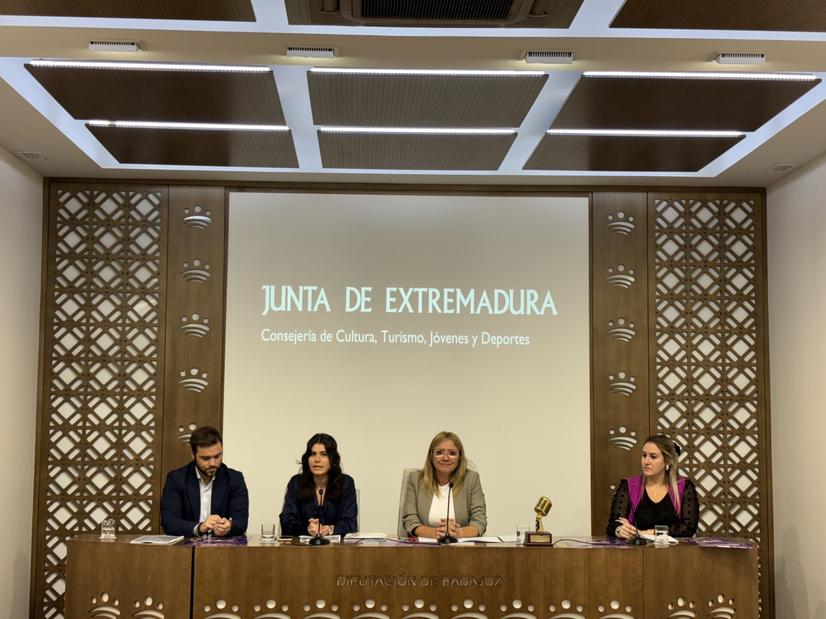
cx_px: 413
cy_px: 310
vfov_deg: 28.0
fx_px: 1241
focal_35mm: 52
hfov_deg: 36.8
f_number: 1.6
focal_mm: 5.96
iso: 50
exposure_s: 1/50
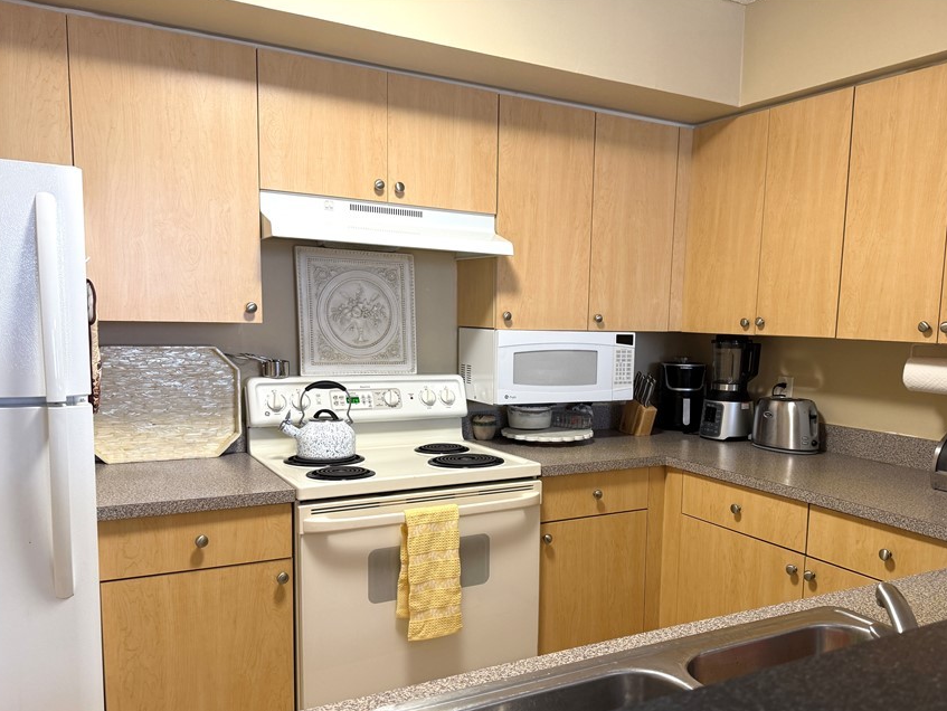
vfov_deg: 48.0
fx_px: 794
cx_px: 557
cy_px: 424
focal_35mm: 29
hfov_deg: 61.2
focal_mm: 6.76
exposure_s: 1/60
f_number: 1.78
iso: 160
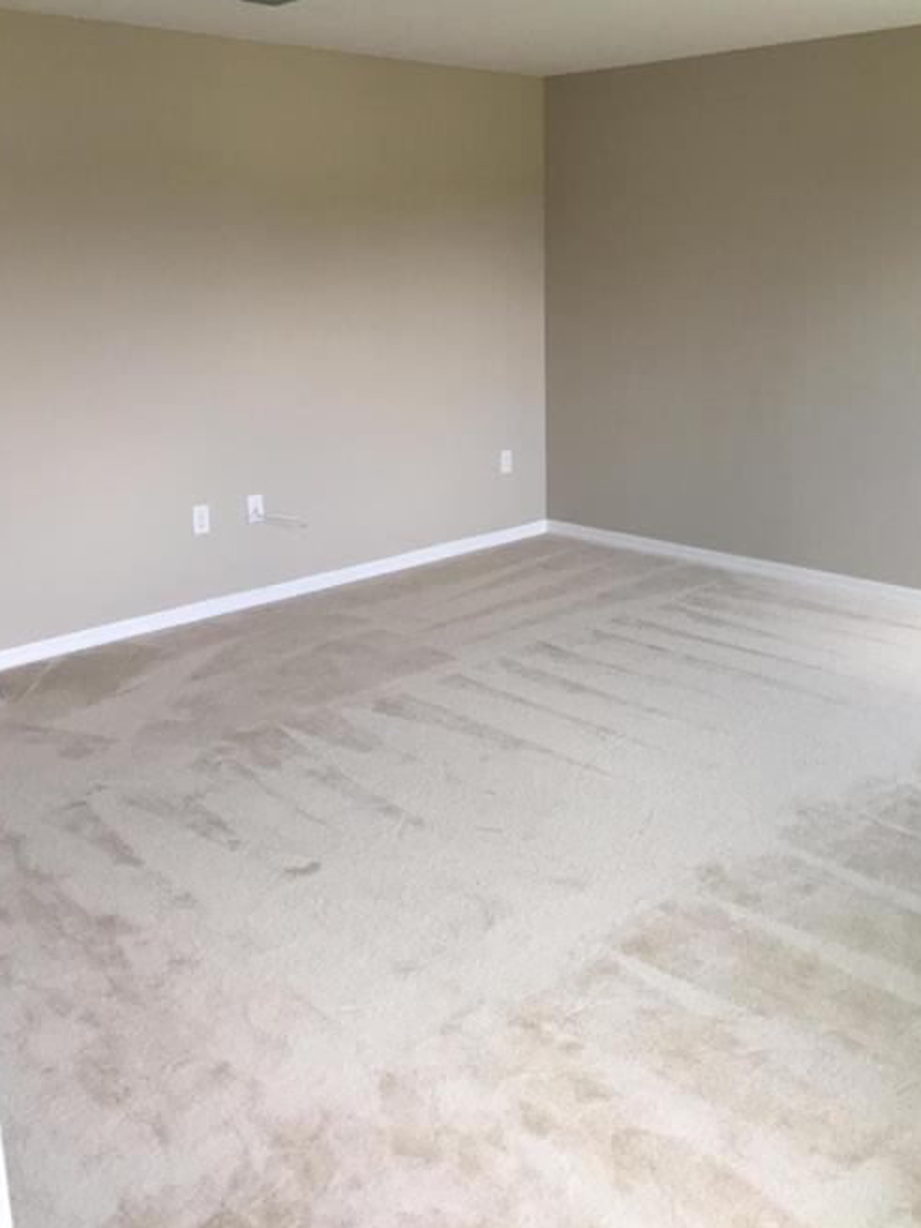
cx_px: 521
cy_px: 525
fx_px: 1207
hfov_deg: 41.7
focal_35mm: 34
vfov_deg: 53.8
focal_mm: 4.15
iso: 32
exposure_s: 1/30
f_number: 2.2
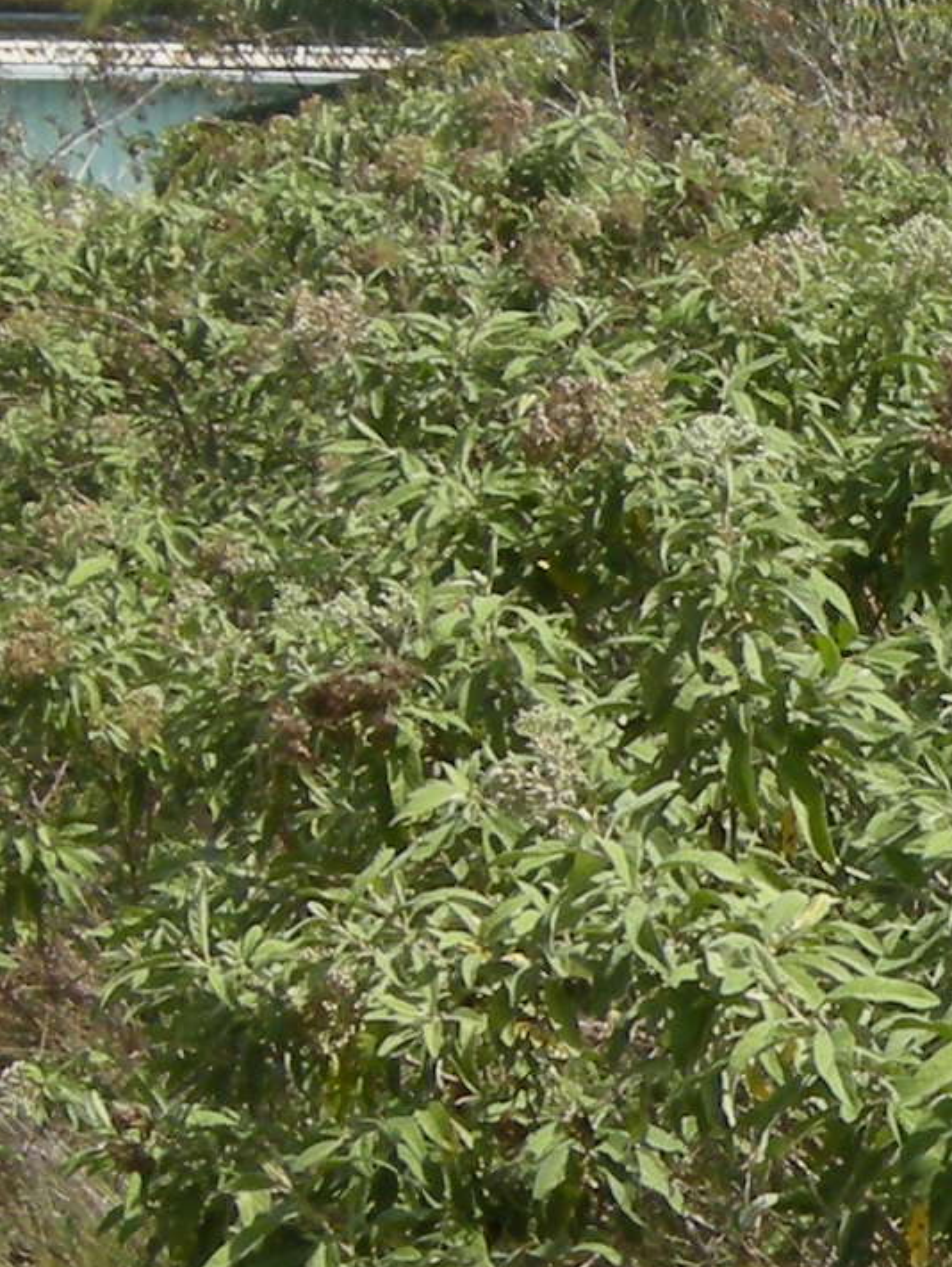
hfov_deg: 10.5
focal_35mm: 123
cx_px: 2198
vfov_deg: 15.7
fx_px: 4506
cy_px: 1234
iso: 64
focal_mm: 7.5
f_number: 5.4
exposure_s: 1/212
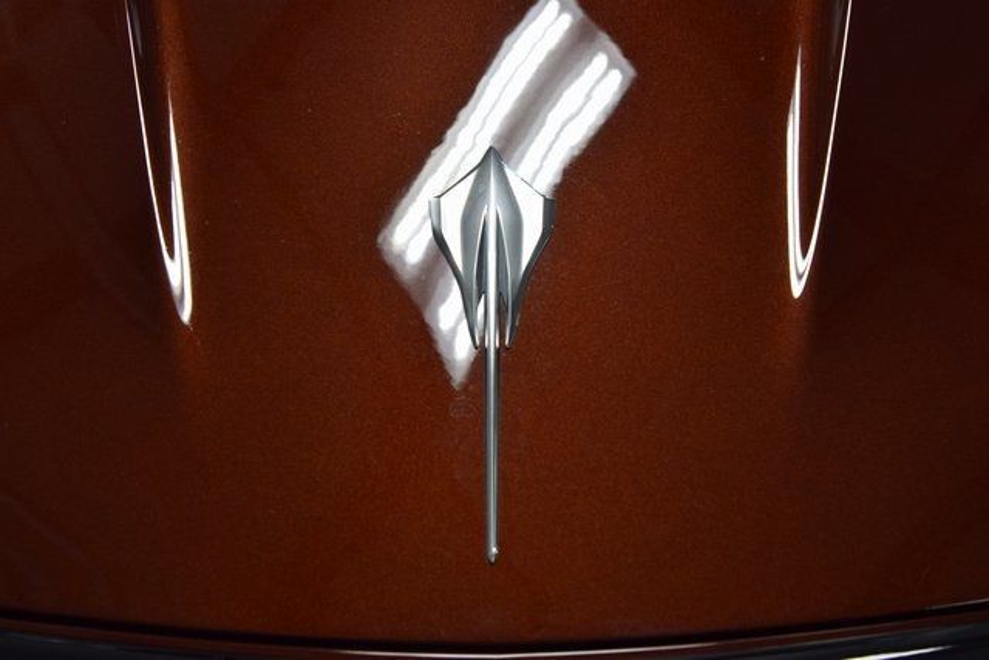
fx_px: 1484
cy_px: 330
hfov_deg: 36.9
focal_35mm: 54
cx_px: 494
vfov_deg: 25.1
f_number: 7.1
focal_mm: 36
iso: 400
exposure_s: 1/30
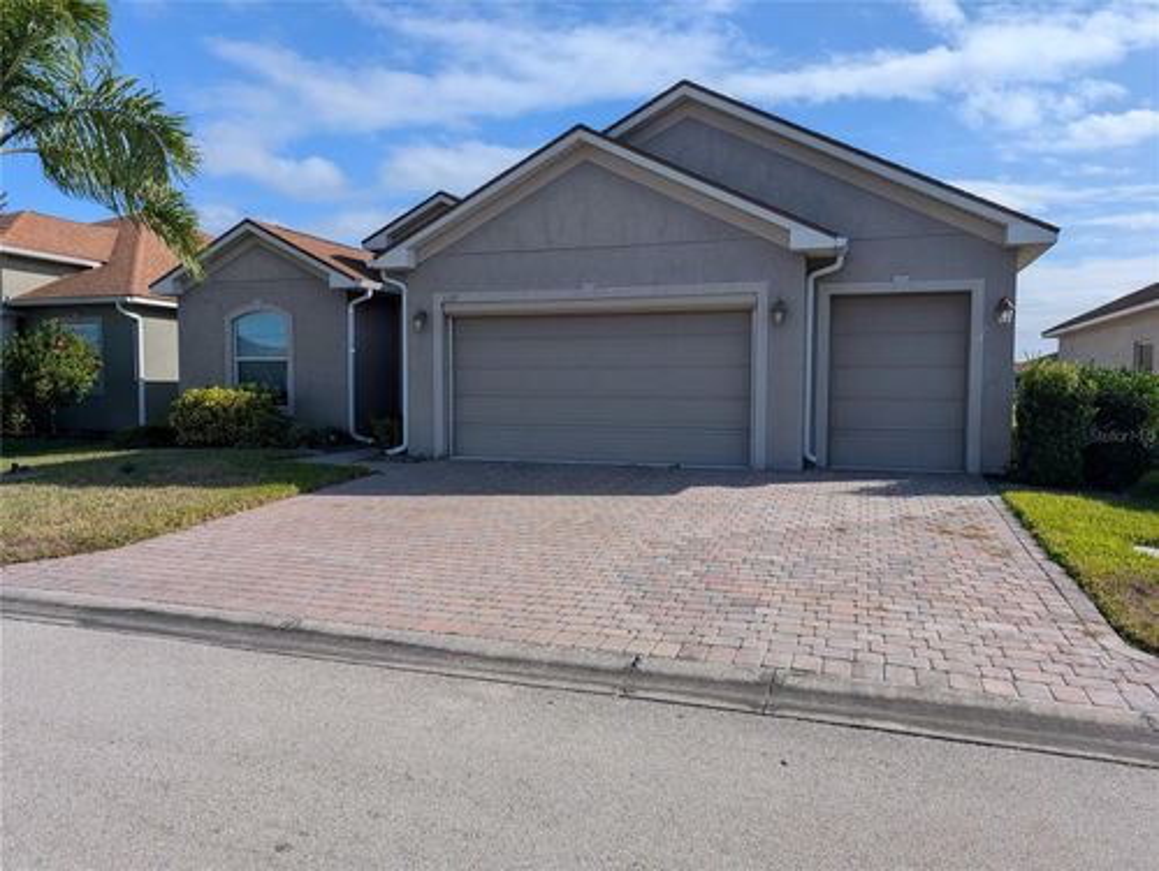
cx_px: 580
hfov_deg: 71.5
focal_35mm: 24
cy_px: 436
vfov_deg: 56.9
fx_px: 804
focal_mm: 6.9
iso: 22
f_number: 1.68
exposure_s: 1/1558
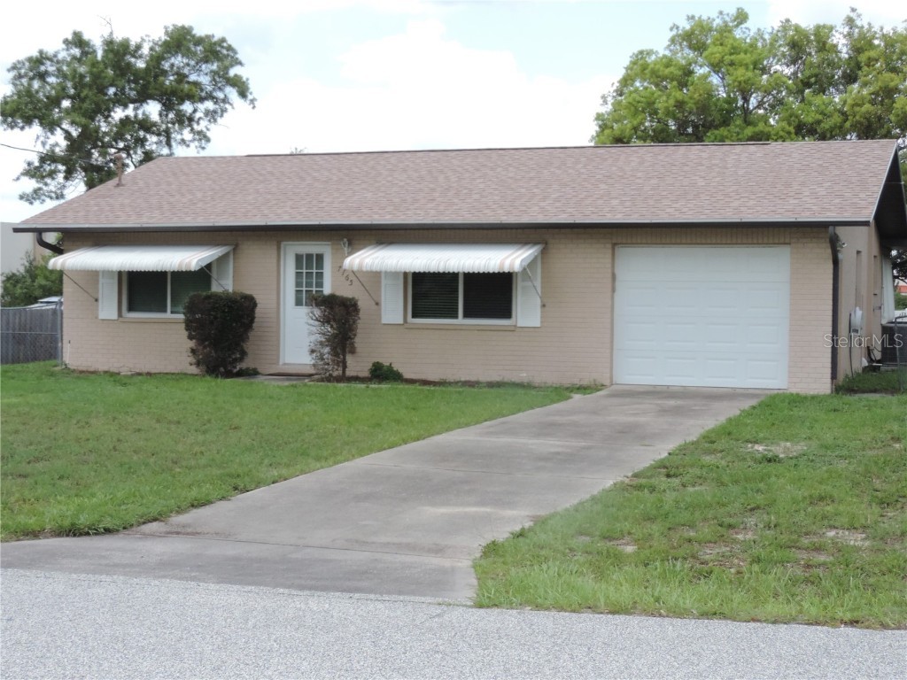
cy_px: 340
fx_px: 1441
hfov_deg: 34.9
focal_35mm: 55
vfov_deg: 26.6
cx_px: 454
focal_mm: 9.8
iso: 500
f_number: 3.7
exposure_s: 1/2000
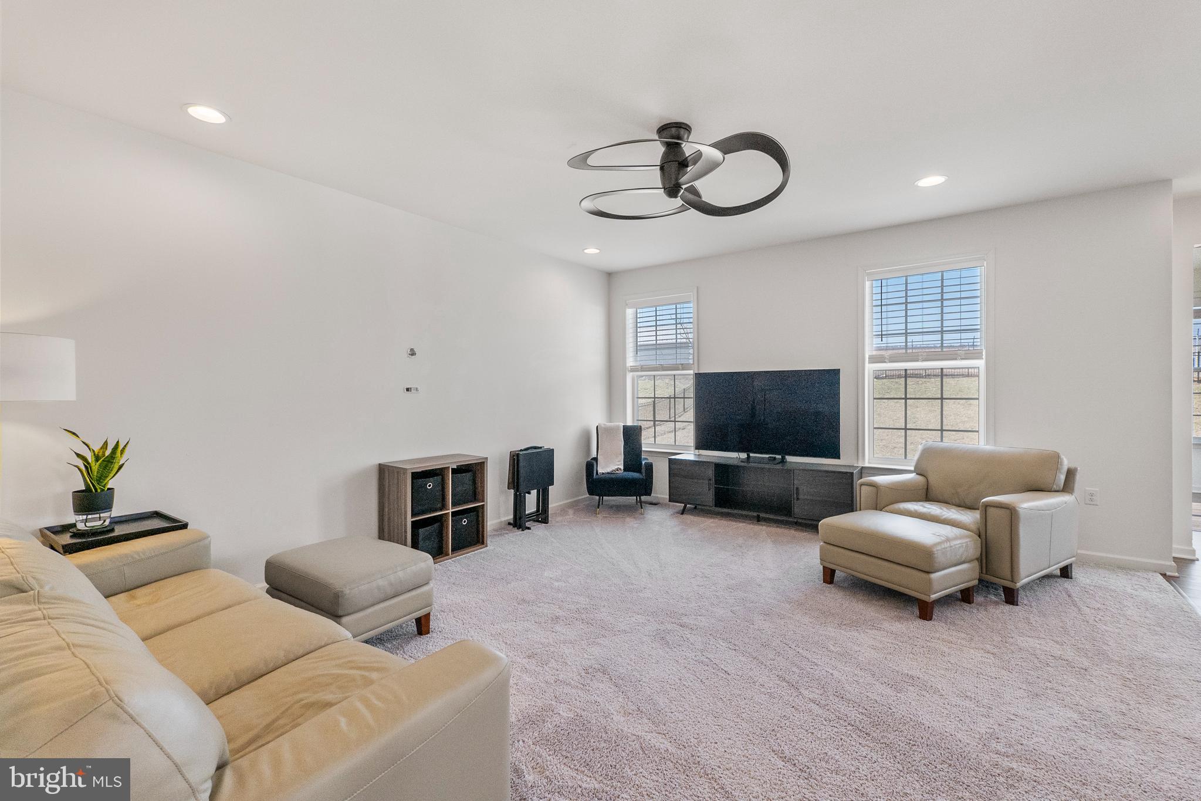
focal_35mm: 15
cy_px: 400
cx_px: 600
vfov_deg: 77.3
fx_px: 500
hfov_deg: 100.4
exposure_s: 1/250
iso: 640
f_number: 4.5
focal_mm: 10
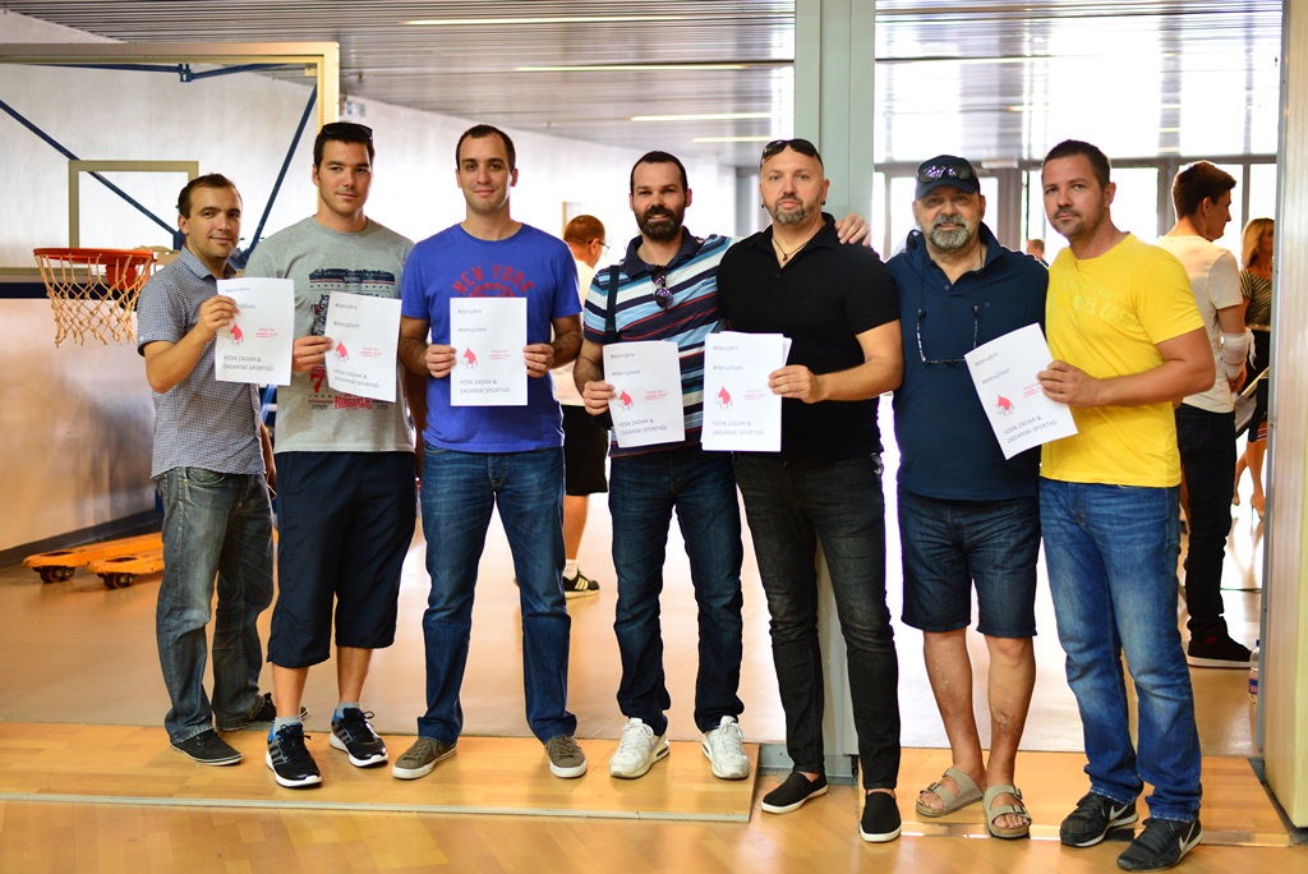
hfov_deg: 39.6
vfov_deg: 27.0
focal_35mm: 50
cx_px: 654
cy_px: 437
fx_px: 1818
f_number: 2.2
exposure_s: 1/160
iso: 1250
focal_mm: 50
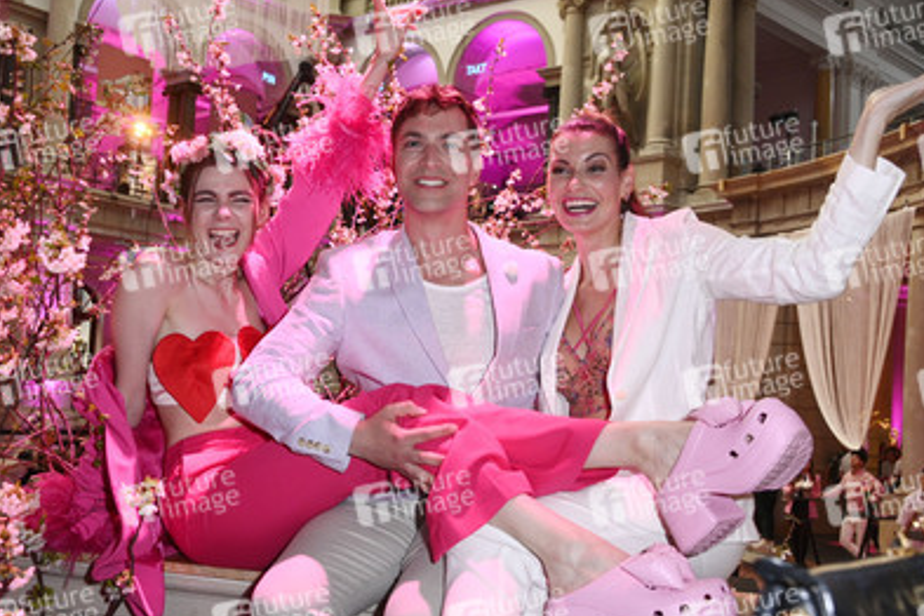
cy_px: 322
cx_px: 446
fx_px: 1001
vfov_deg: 34.2
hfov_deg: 49.5
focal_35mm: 39
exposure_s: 1/100
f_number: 5.6
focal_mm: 34
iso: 2500
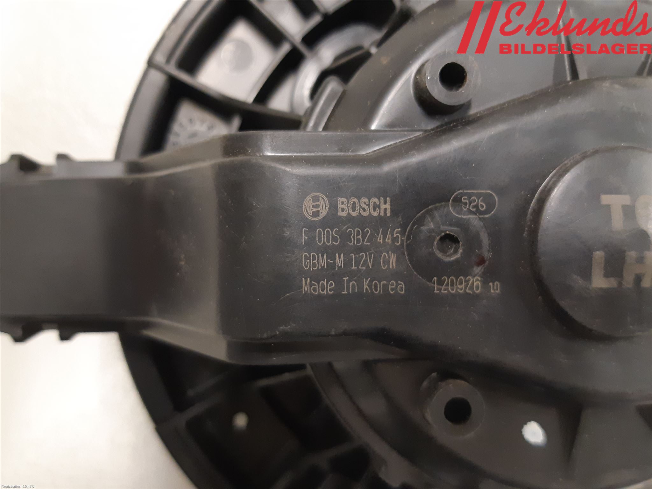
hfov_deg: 67.3
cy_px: 244
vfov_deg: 53.1
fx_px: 490
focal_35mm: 26
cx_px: 326
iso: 250
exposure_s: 1/25
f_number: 1.7
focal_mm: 3.93
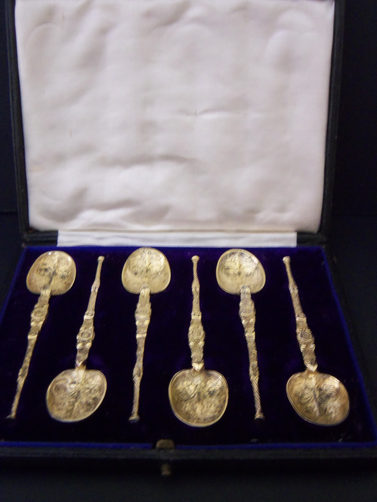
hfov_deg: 37.7
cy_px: 251
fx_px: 552
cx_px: 188
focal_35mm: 38
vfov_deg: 49.0
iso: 400
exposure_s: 1/3.2
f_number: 4.3
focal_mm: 6.8
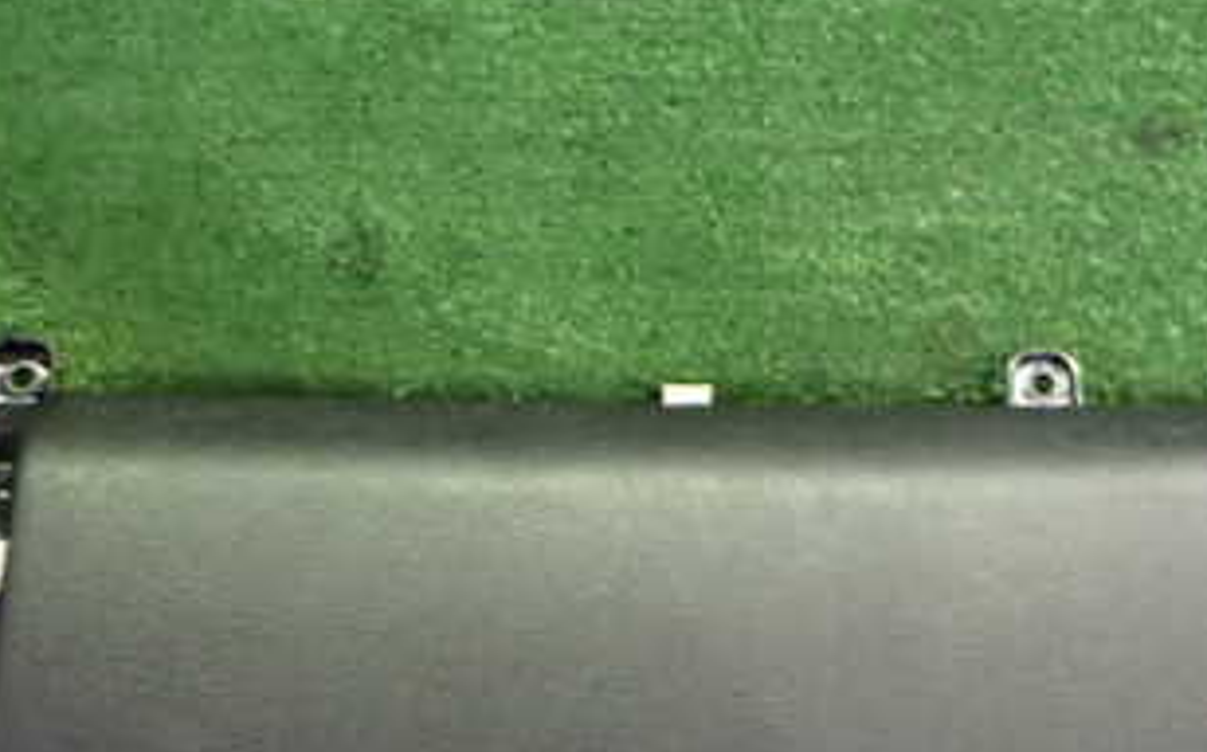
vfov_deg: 20.5
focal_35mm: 62
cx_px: 811
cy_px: 670
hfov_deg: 32.7
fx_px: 2038
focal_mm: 5.4
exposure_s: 1/20
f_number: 2.3
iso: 800
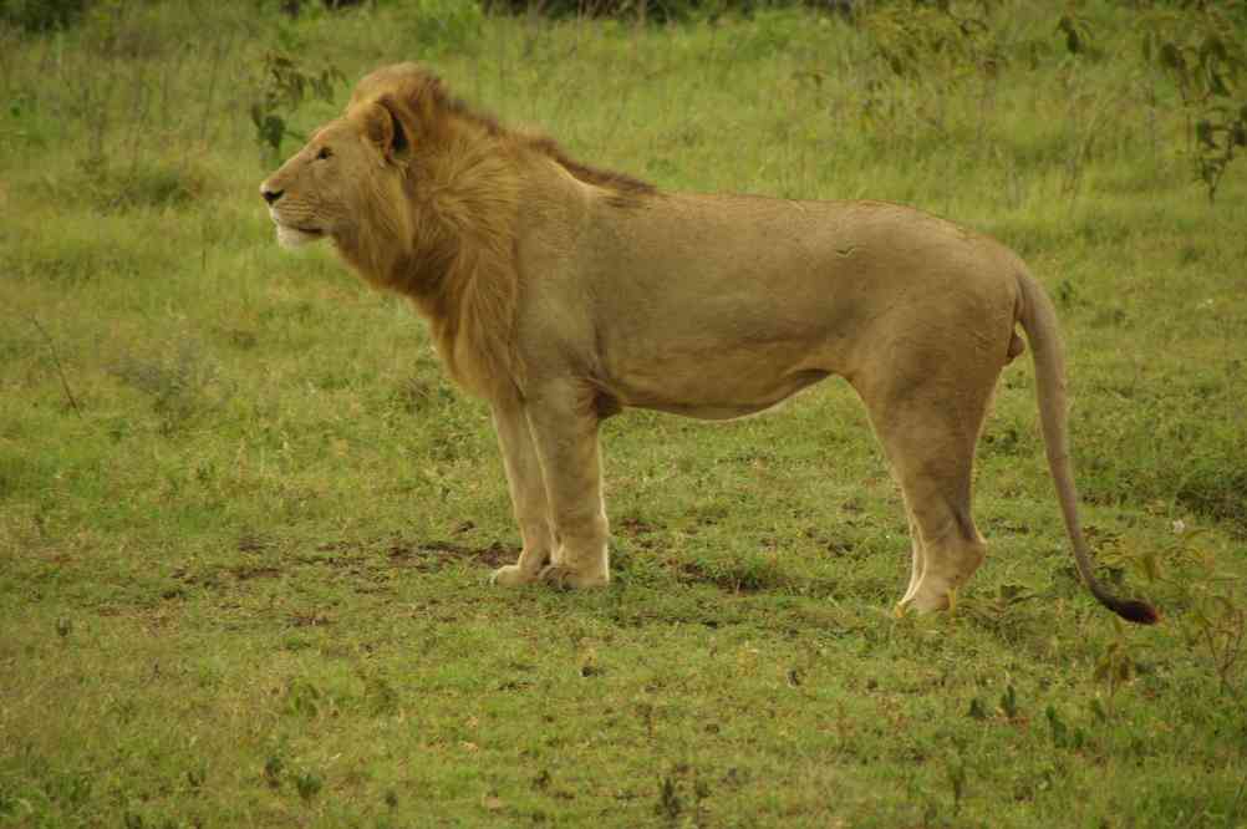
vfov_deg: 3.7
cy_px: 414
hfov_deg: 5.5
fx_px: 12977
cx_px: 624
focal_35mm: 375
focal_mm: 250
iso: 400
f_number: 6.3
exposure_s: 1/180
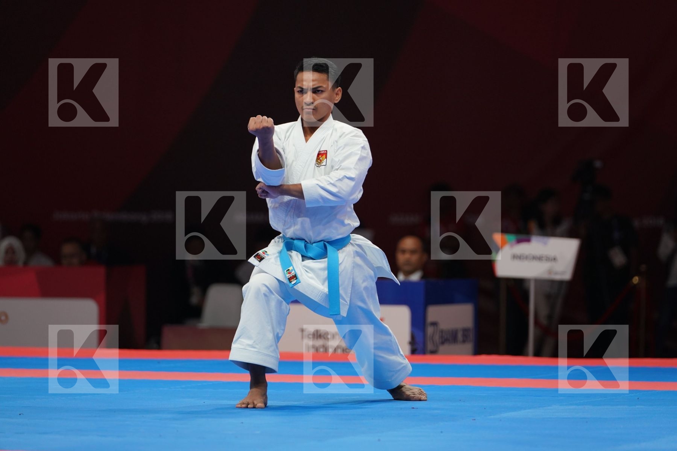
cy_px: 226
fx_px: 4419
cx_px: 338
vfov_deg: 5.8
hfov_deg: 8.8
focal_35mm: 235
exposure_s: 1/500
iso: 1600
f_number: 4
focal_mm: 235
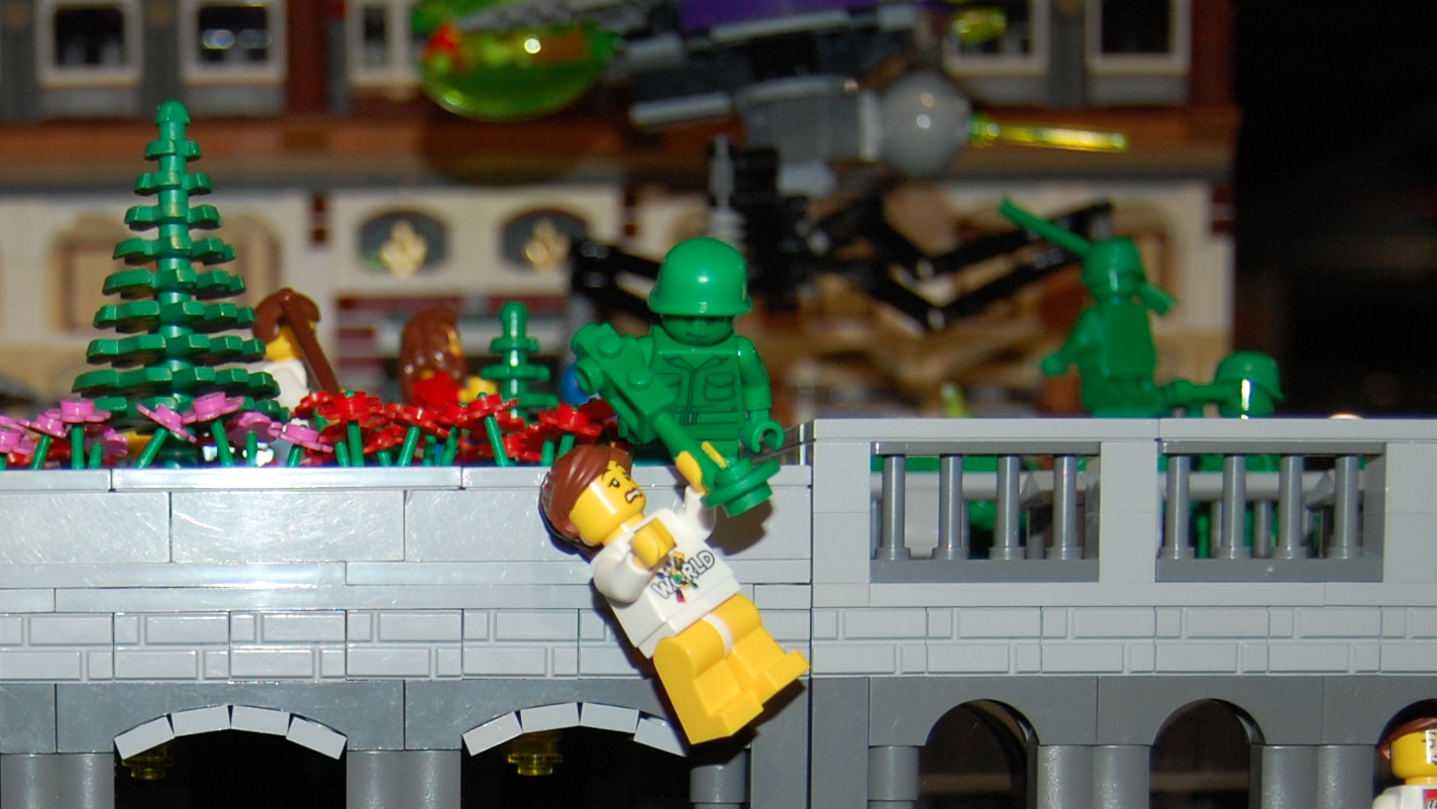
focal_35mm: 73
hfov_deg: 28.1
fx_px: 2782
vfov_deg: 15.9
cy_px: 954
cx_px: 195
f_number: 3.8
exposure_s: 1/60
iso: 400
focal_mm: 22
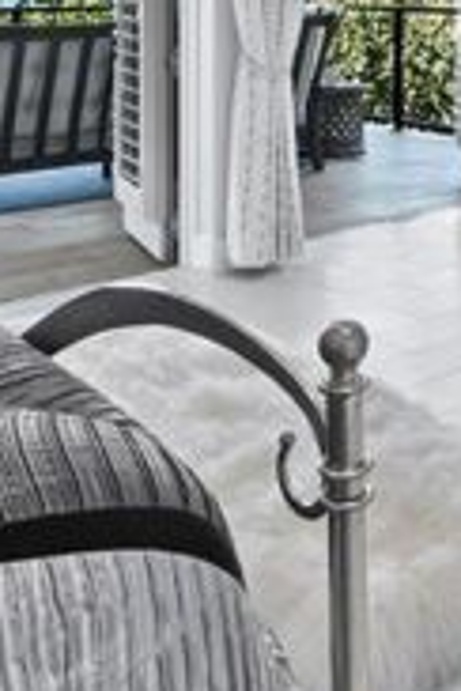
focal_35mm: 56
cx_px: 599
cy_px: -70
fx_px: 1076
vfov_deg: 31.6
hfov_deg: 21.8
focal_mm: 7
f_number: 9
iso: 400
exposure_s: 1/10
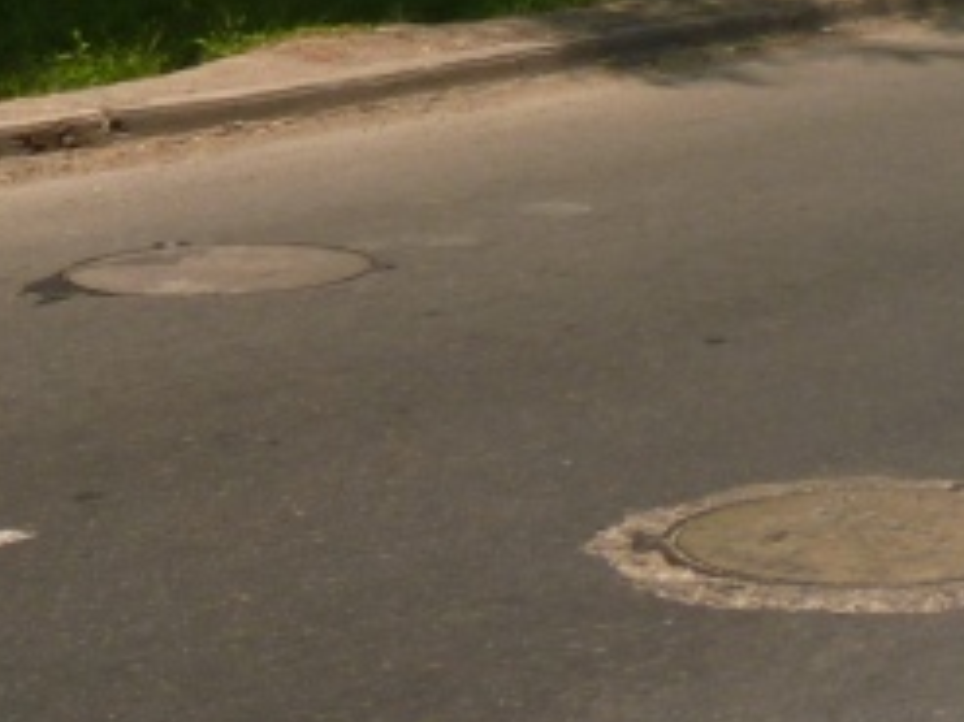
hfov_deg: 12.4
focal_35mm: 145
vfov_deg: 9.7
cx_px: 1764
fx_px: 4036
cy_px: -539
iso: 80
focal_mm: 6.3
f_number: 5.6
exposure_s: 1/320
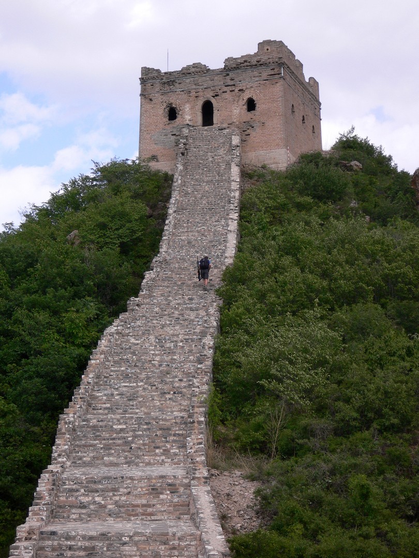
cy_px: 279
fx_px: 1356
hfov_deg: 17.6
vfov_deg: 23.3
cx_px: 210
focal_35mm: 84
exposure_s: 1/320
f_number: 4.6
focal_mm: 14
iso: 80
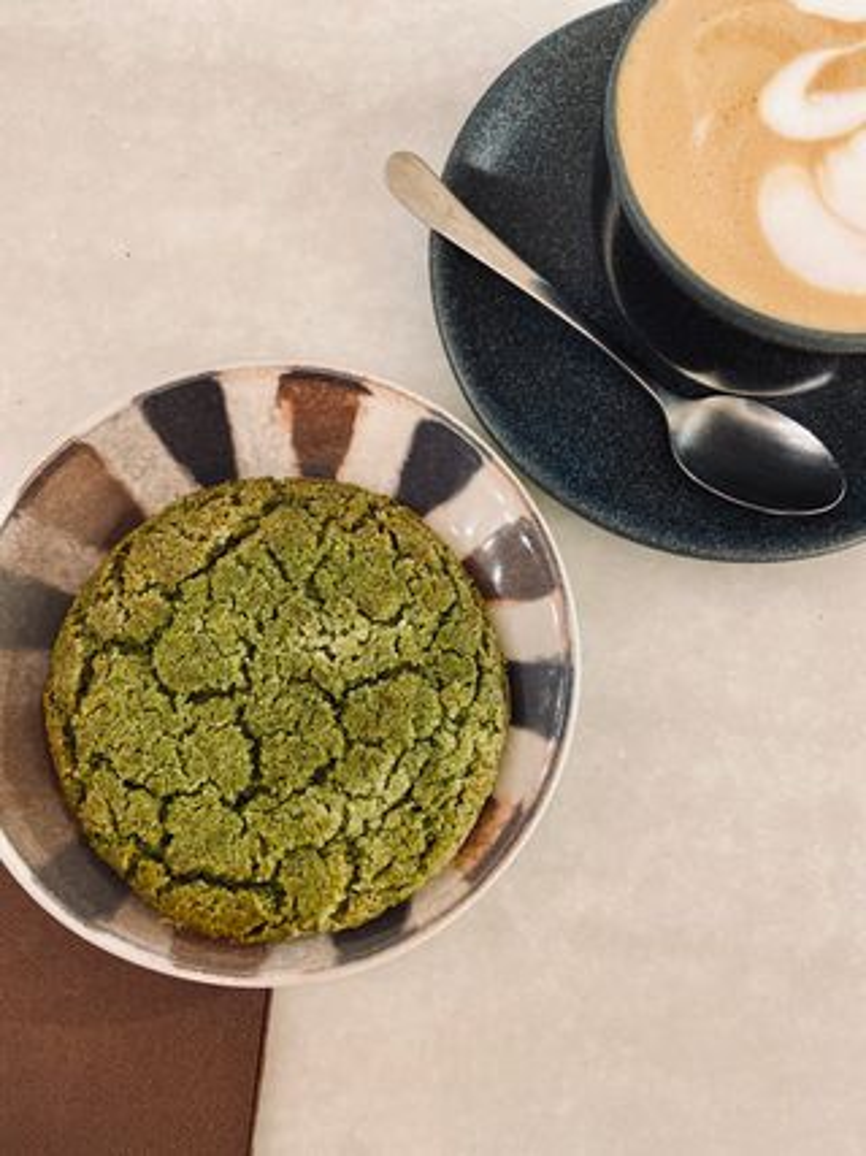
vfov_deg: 67.3
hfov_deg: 53.0
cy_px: 578
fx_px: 868
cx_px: 433
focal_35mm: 26
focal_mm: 4.25
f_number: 1.8
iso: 250
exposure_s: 1/50
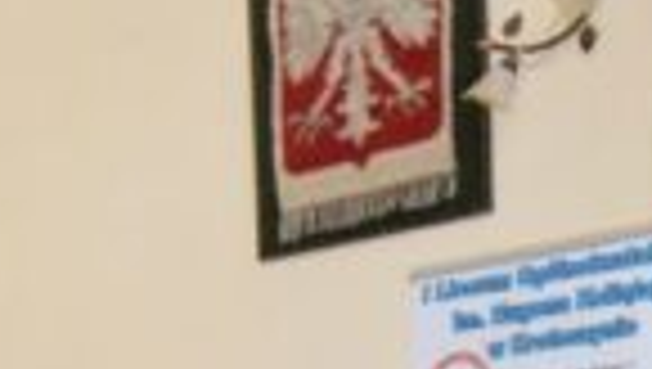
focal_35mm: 182
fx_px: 3151
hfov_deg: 11.8
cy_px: 666
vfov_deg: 6.5
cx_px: 414
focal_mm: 28
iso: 3200
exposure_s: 1/60
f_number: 4
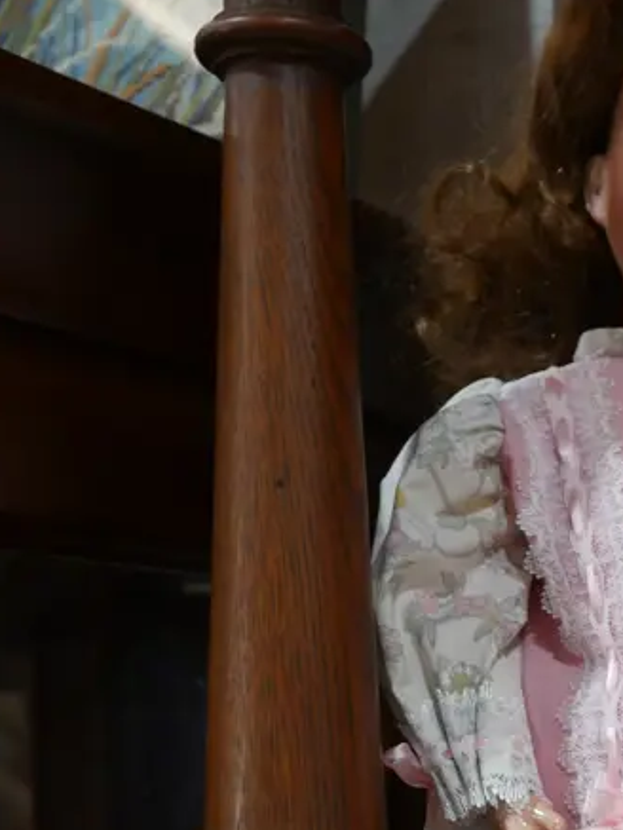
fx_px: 1799
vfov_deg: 24.7
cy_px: 841
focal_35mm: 75
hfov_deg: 18.9
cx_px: 690
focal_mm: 16
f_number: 3.6
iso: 400
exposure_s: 1/60
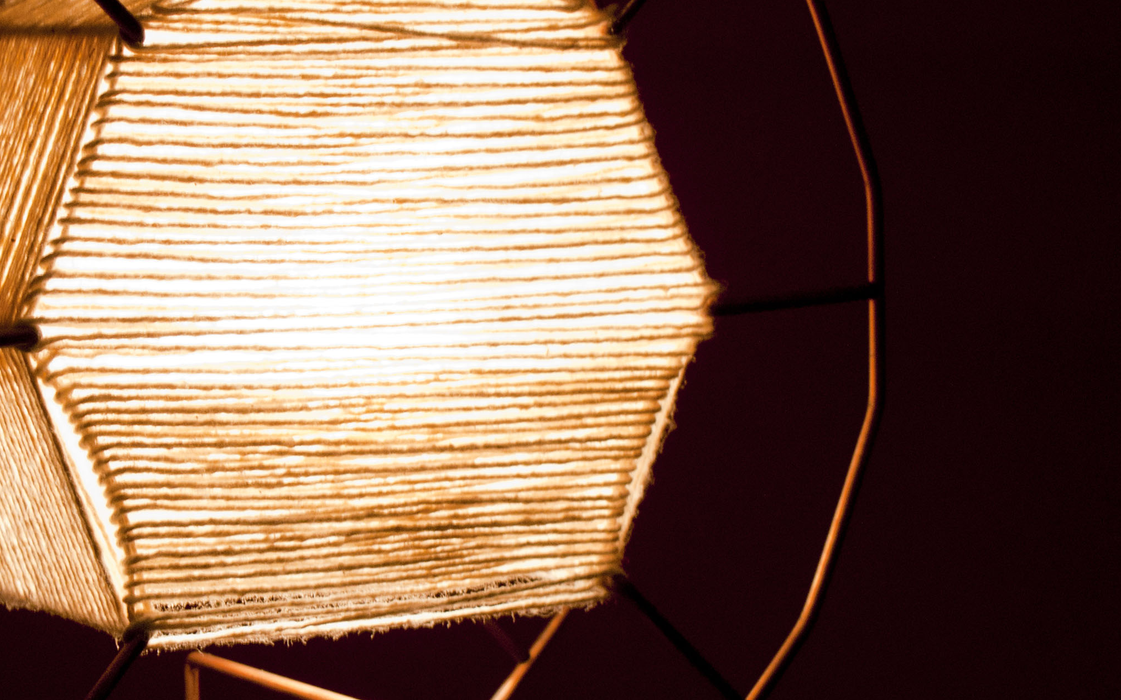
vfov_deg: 11.2
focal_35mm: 117
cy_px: 320
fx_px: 3574
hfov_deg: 17.7
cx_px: 277
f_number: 5.6
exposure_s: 1/20
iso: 400
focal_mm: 40
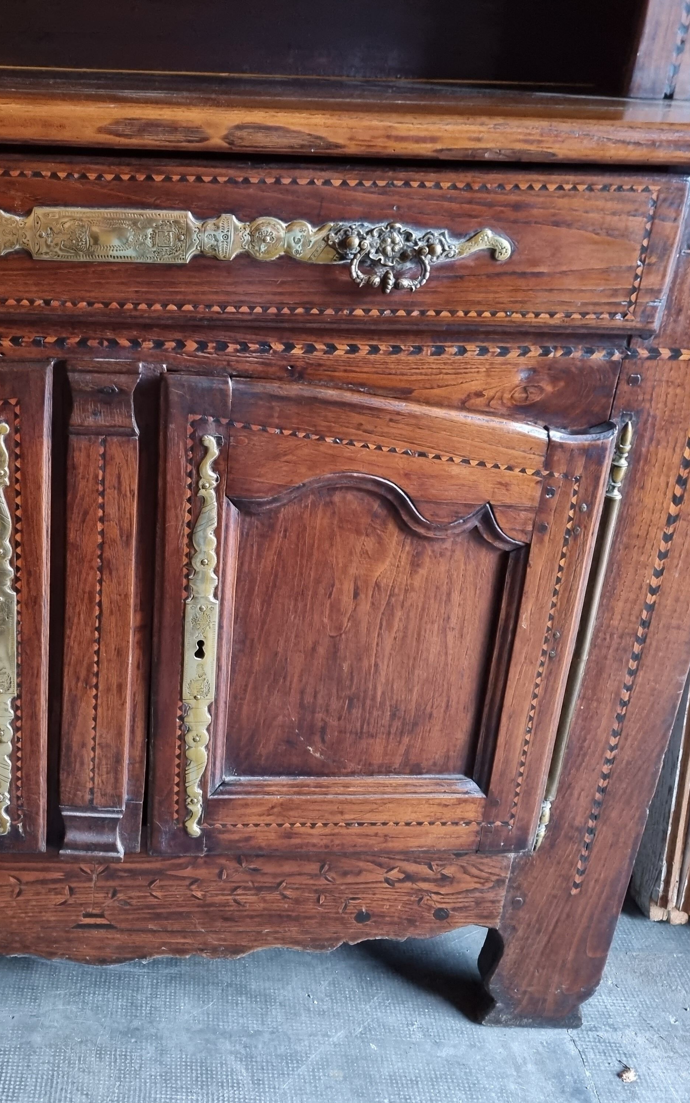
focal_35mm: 37
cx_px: 130
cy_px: 552
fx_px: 1113
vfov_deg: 52.7
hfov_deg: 33.4
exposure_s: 1/25
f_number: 1.8
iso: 1250
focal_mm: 5.4
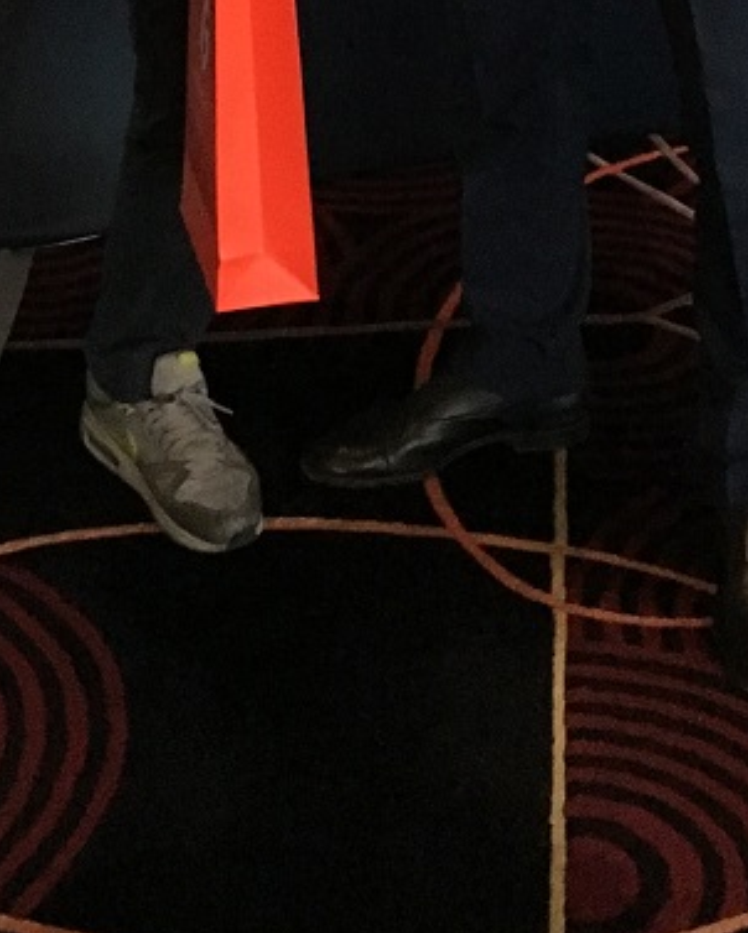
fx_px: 2765
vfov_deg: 16.6
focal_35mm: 100
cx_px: 384
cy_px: -652
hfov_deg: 15.4
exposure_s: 1/17
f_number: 2.2
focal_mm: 4.15
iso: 250
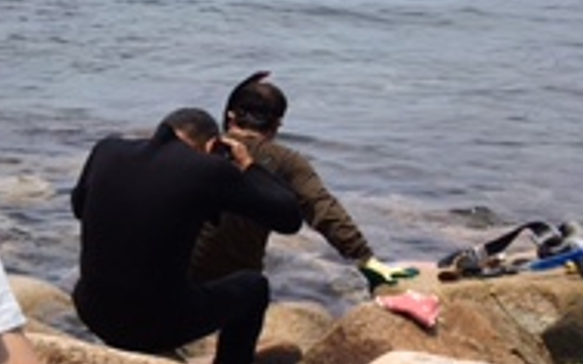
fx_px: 1652
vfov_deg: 12.5
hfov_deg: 17.2
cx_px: -392
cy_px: 318
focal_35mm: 104
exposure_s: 1/1789
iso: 25
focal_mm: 4.15
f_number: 2.2
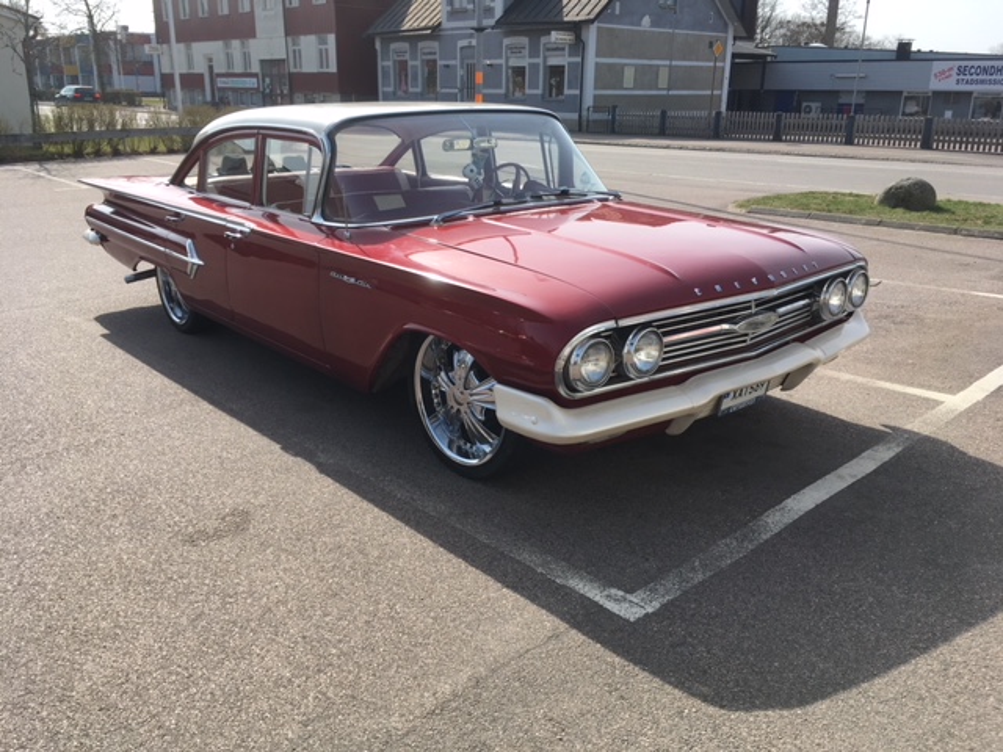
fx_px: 840
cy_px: 376
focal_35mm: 29
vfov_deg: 48.2
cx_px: 502
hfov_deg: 61.7
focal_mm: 4.15
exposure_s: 1/999
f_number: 2.2
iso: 25
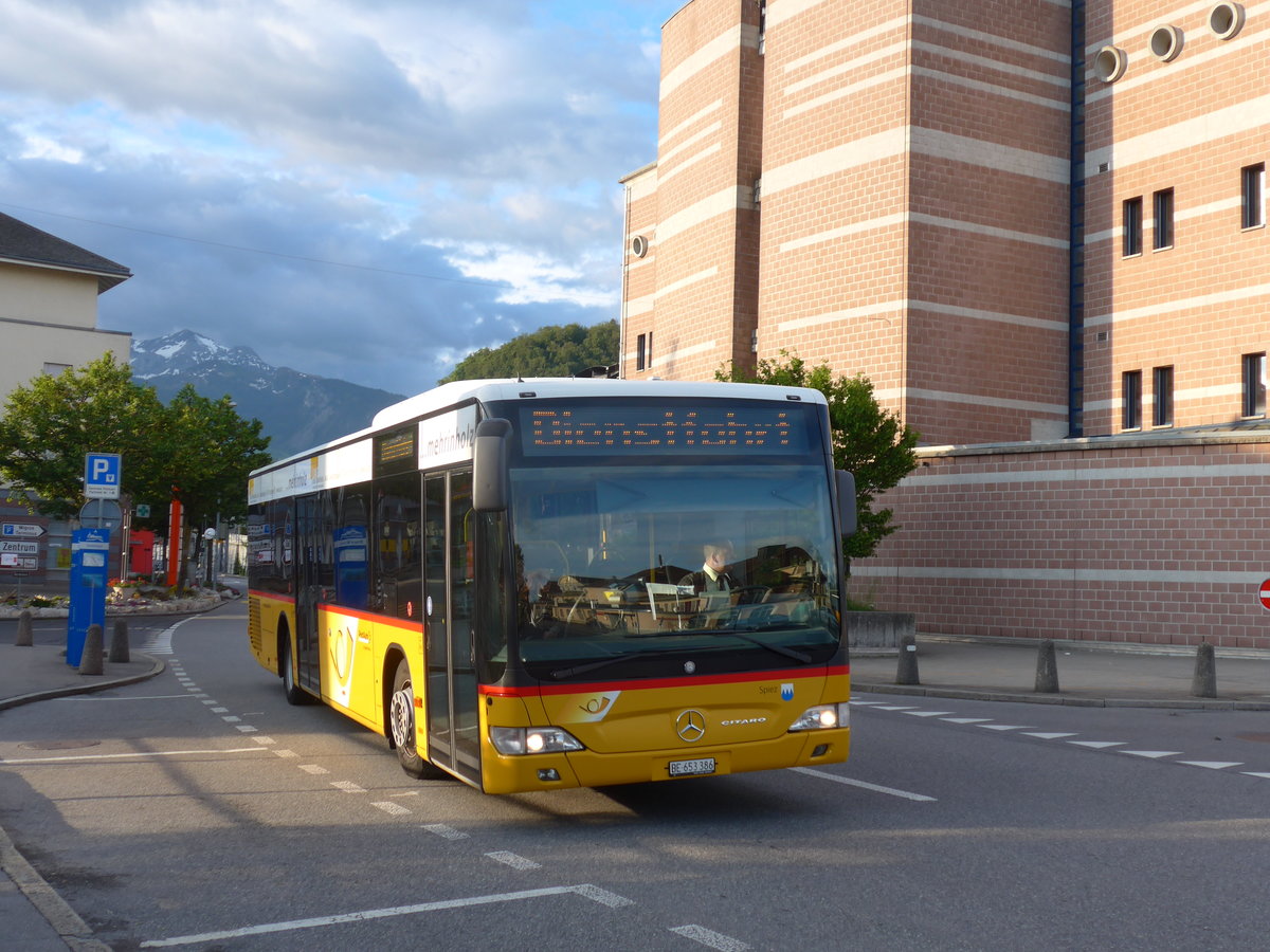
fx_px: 1504
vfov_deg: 35.1
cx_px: 635
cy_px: 476
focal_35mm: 41
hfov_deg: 45.8
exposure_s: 1/320
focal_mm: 8.4
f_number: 2.8
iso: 80
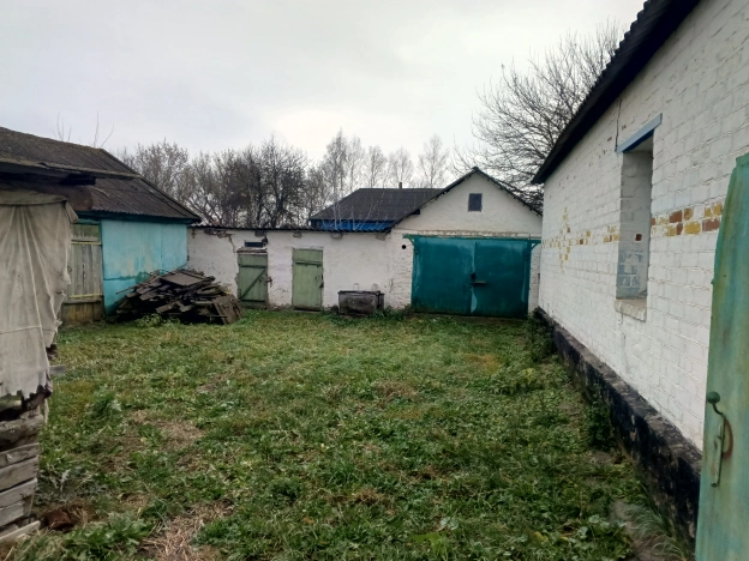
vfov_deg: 56.8
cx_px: 374
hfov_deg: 71.6
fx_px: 519
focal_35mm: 24
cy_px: 280
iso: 50
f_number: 1.6
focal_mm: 4.09
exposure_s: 1/206
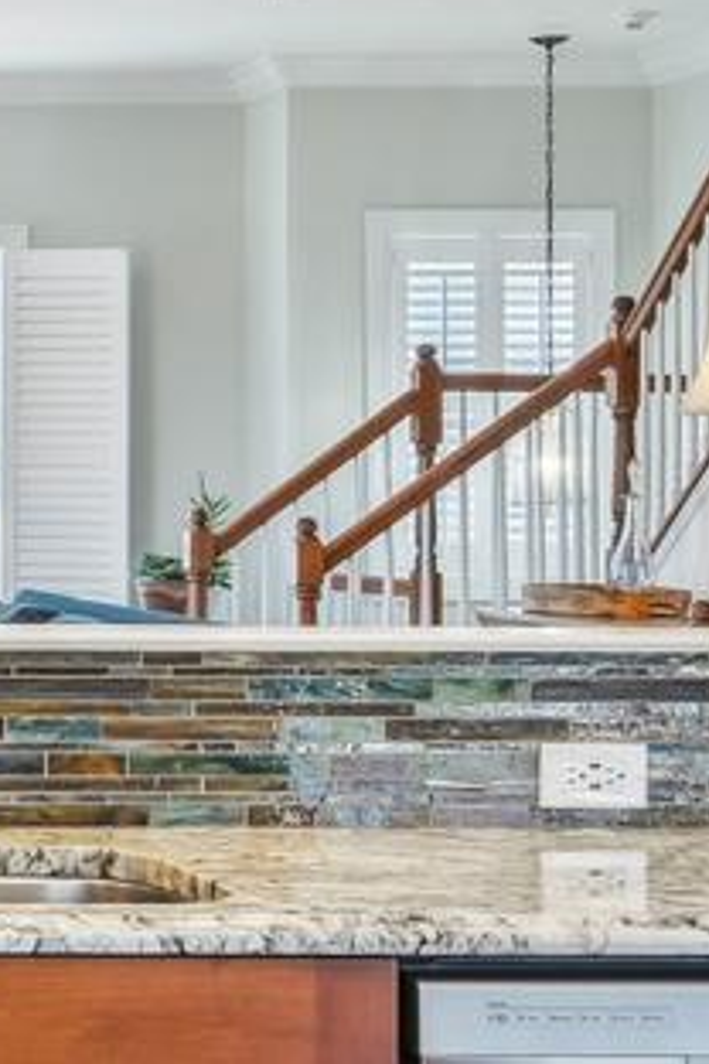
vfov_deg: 19.4
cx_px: -753
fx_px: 3102
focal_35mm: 105
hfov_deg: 11.6
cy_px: 452
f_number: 8
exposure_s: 1/80
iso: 800
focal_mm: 16
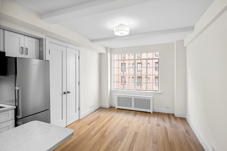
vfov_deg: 68.9
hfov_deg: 91.6
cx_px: 114
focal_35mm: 18
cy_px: 76
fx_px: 110
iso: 160
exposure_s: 1/15
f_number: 7.1
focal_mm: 17.5
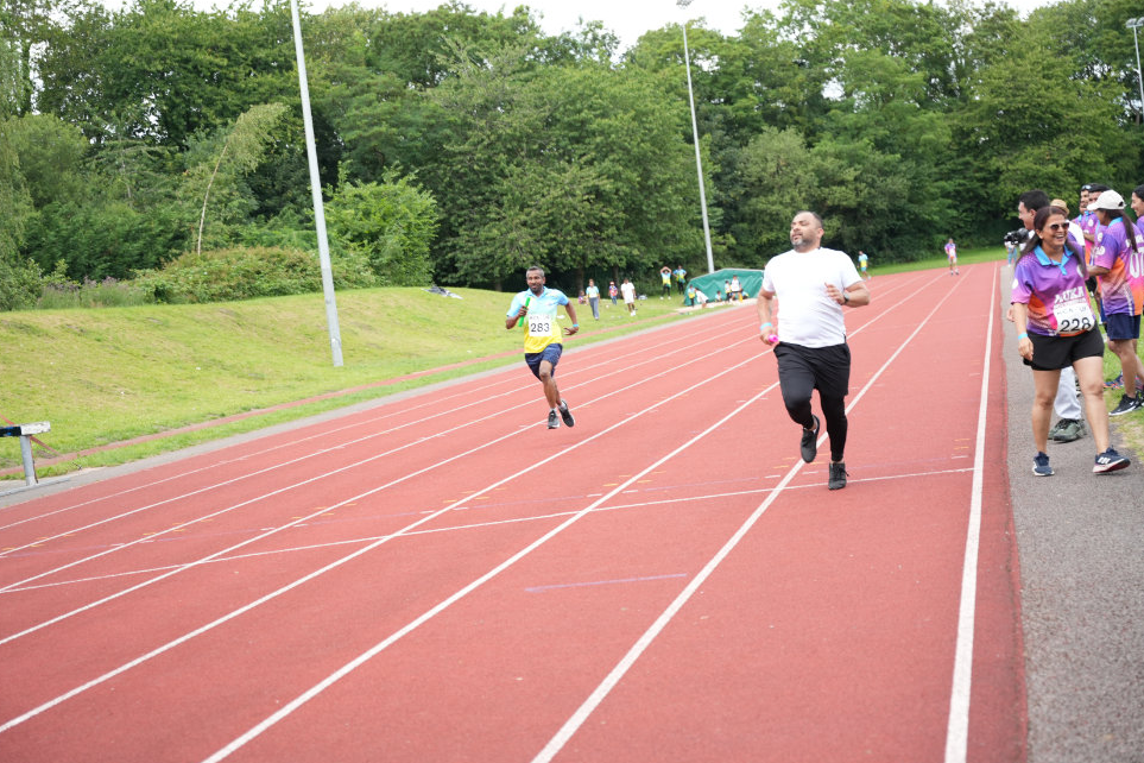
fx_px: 1683
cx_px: 551
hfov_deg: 37.5
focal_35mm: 53
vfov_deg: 25.5
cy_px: 377
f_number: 2.8
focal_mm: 49.9
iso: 250
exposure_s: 1/640
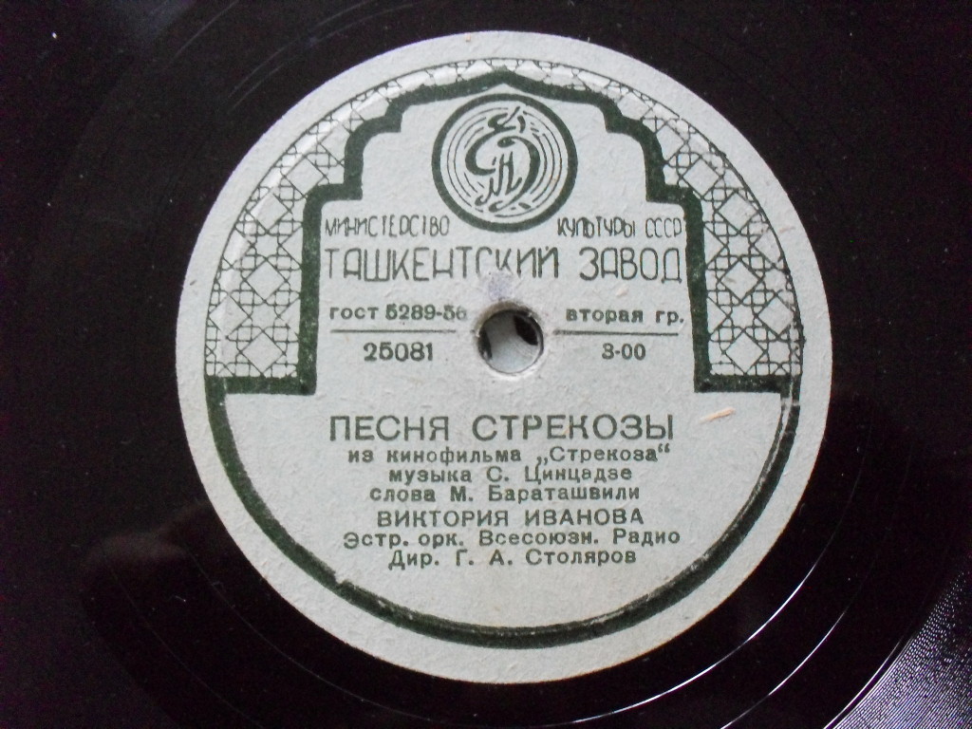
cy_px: 364
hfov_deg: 49.0
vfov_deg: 37.7
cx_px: 486
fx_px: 1067
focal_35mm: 38
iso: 400
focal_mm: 6.3
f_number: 2.8
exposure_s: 1/20
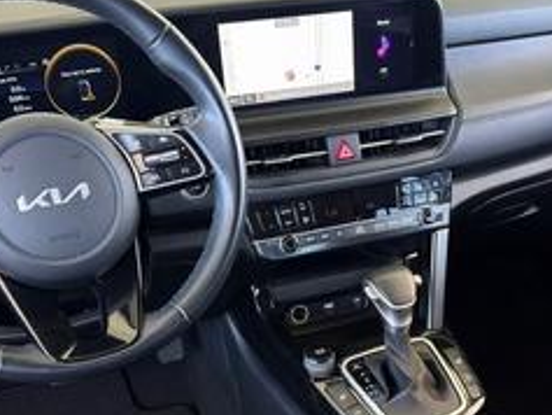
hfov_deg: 37.2
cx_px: 347
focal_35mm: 51
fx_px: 814
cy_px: 338
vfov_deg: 27.9
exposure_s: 1/60
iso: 250
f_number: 1.78
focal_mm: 6.76
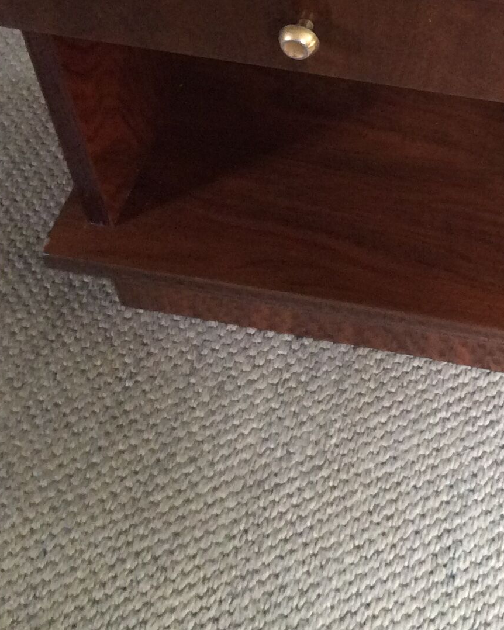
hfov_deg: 20.0
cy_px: 154
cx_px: 460
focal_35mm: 75
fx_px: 1399
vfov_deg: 25.1
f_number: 2.4
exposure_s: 1/25
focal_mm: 3.3
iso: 160
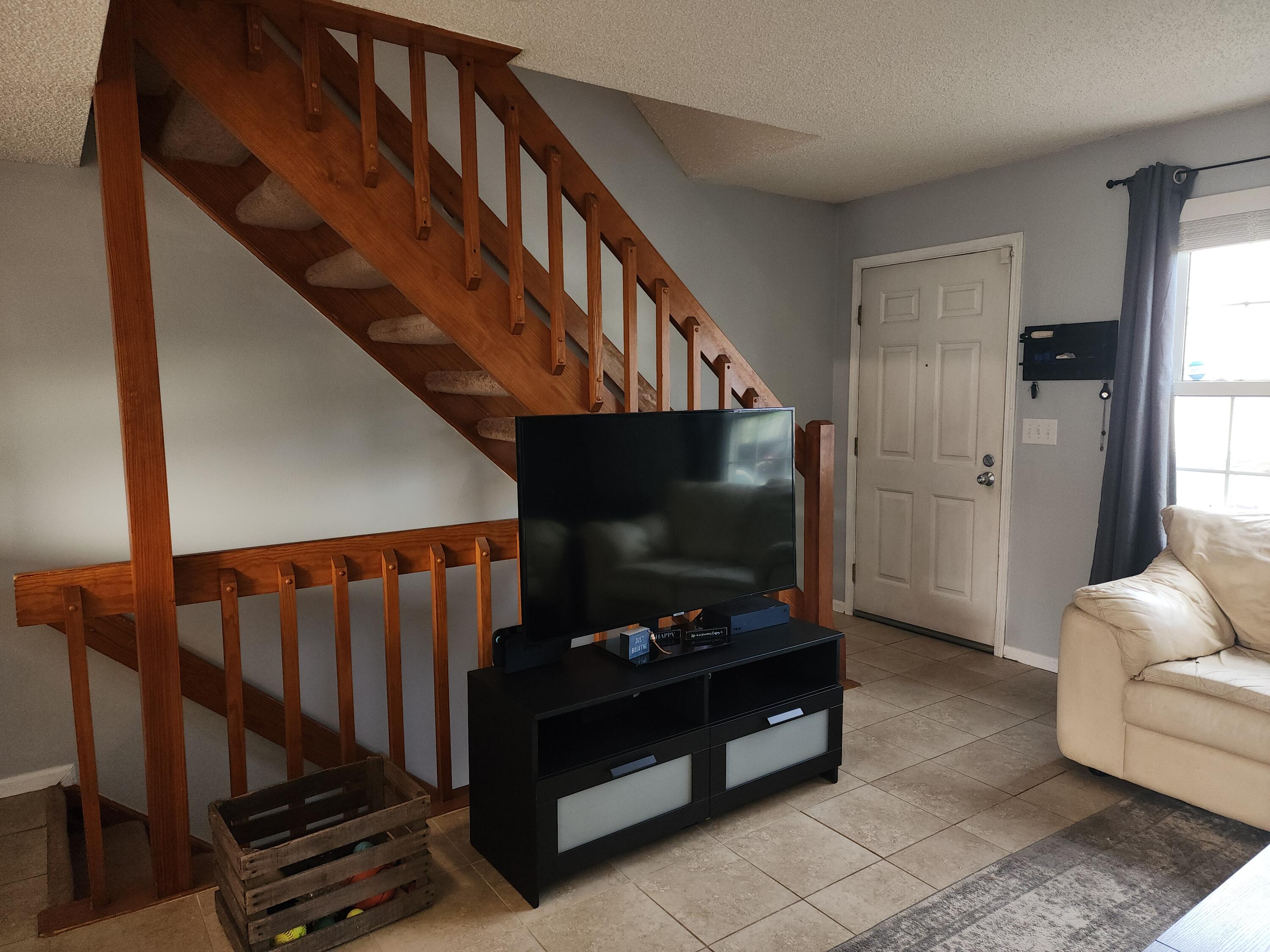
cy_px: 476
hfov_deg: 73.9
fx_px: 844
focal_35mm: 23
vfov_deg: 58.9
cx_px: 635
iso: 100
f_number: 1.8
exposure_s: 1/24
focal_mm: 6.4
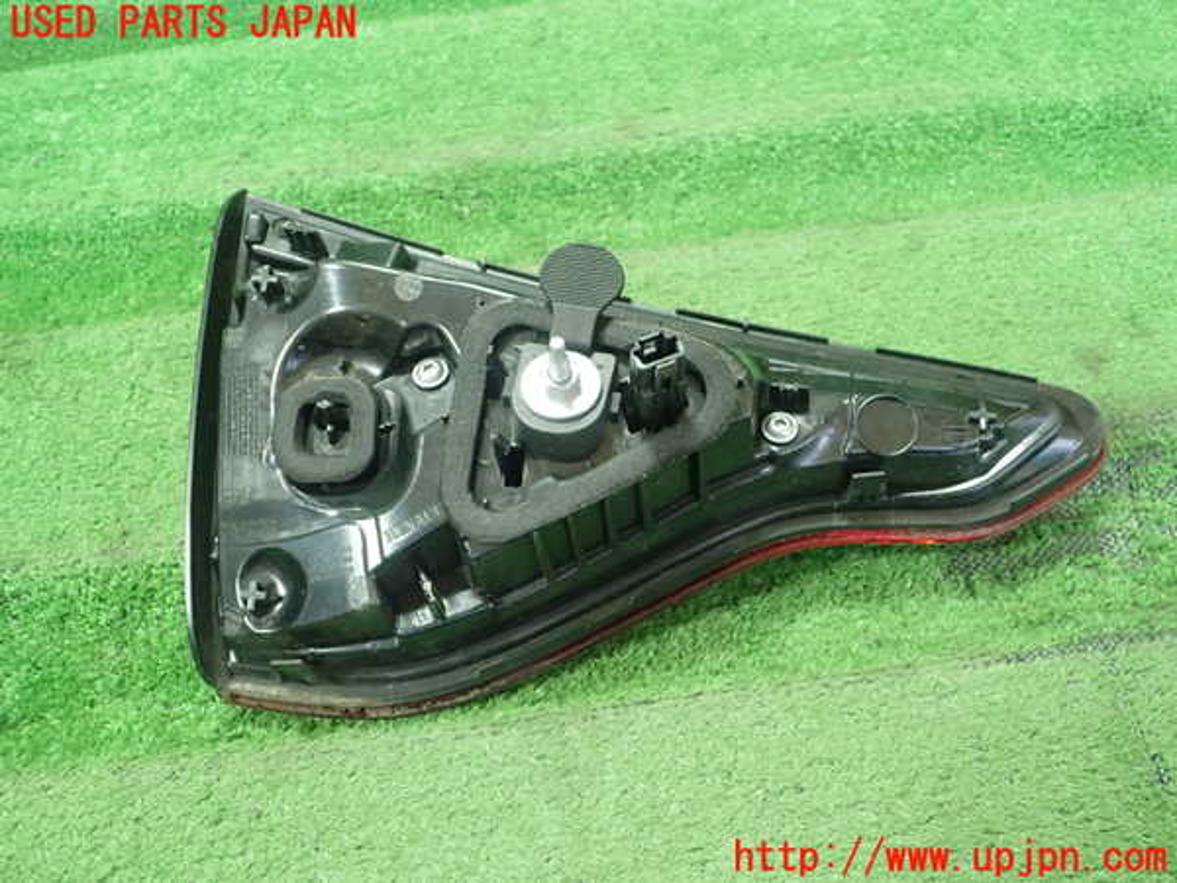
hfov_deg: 60.0
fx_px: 1020
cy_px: 442
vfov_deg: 46.8
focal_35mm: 30
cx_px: 588
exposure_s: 1/125
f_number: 2.3
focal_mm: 5.5
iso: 640
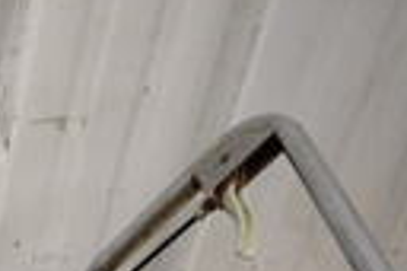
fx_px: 1140
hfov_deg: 17.4
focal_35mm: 101
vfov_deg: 12.5
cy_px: 469
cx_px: -270
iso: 1400
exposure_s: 1/125
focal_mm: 18
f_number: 3.5
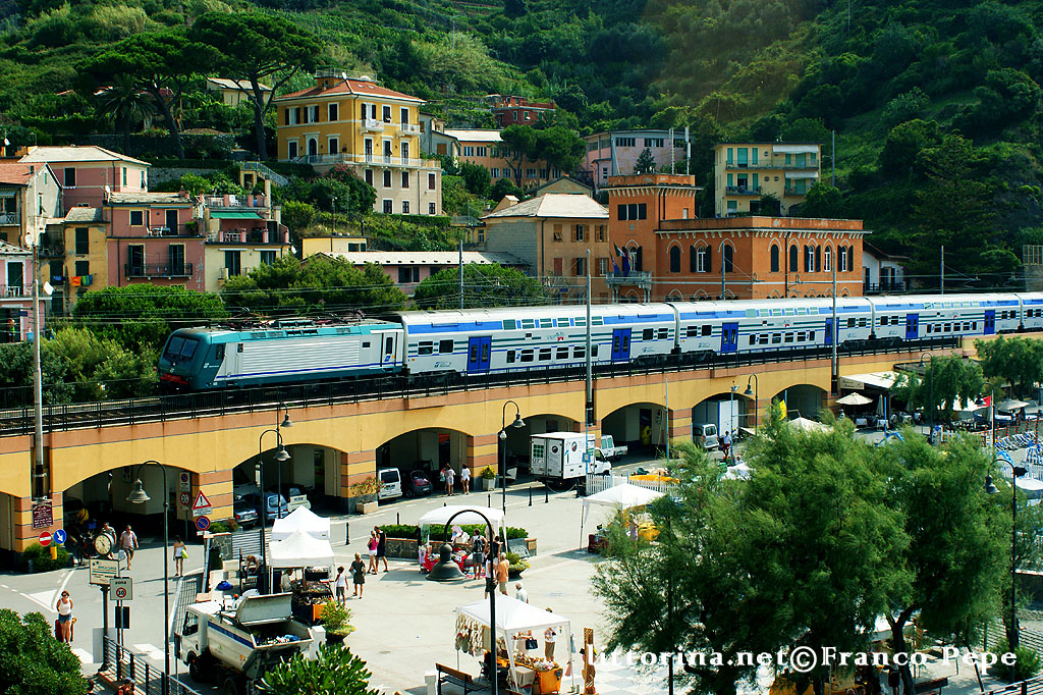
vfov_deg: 25.7
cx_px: 522
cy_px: 348
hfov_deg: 37.9
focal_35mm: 52
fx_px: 1520
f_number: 7.1
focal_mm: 35
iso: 200
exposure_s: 1/500
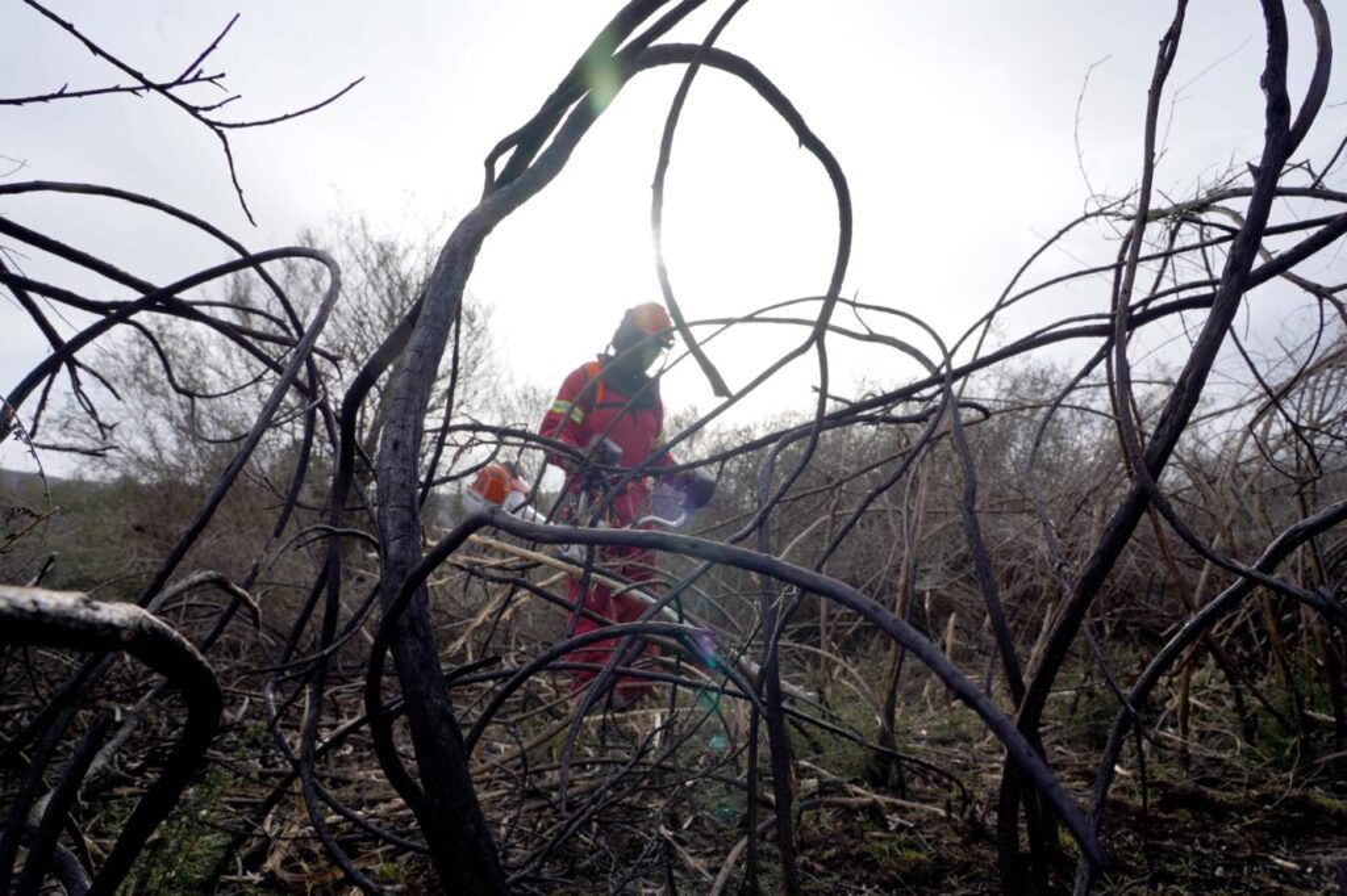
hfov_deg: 73.8
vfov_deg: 53.1
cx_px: 674
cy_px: 448
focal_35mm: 24
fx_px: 898
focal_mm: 24
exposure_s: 1/250
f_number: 11
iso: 125
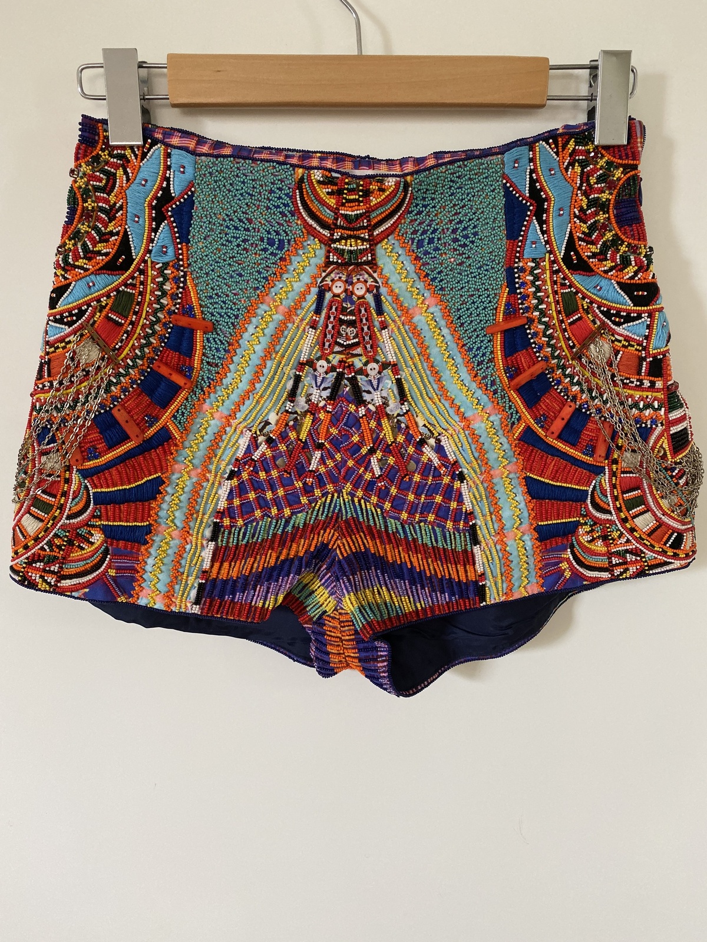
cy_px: 471
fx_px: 708
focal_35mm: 26
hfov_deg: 53.1
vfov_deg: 67.3
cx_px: 354
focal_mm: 4.25
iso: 160
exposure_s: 1/60
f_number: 1.8
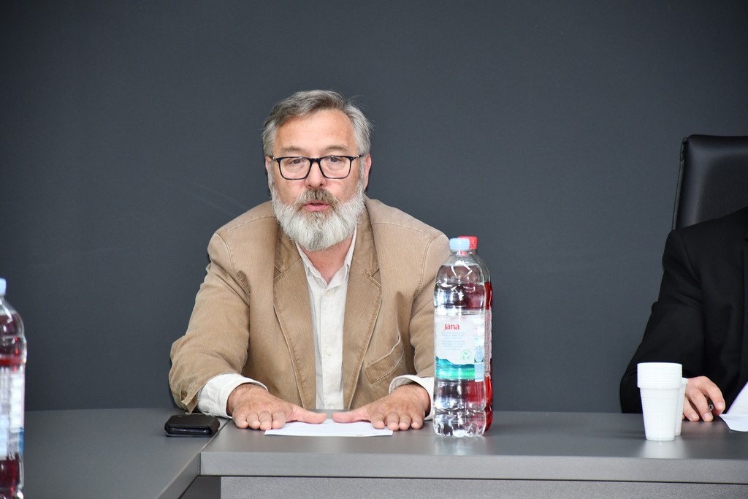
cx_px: 374
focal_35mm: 210
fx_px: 4364
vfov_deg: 6.5
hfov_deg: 9.8
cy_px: 250
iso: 1100
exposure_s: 1/60
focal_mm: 140
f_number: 5.6
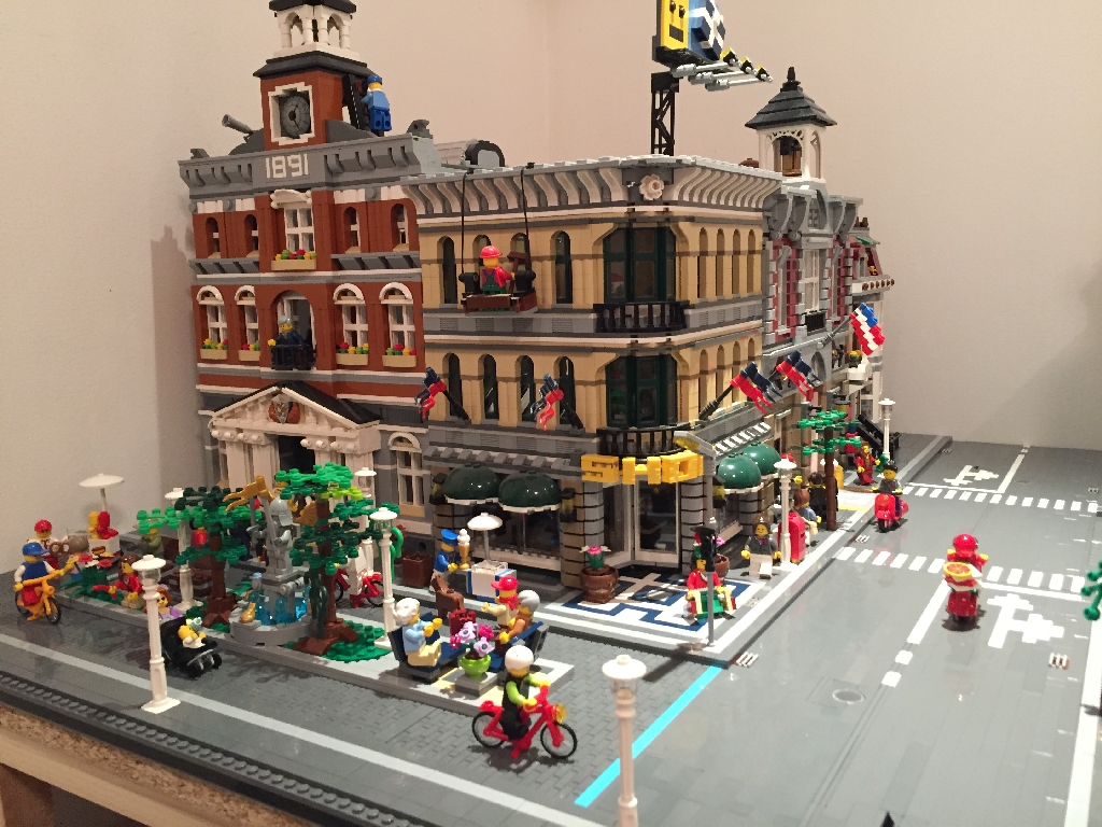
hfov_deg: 61.7
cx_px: 551
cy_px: 414
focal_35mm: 29
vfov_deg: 48.2
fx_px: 923
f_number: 2.2
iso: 250
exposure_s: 1/25
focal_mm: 4.15
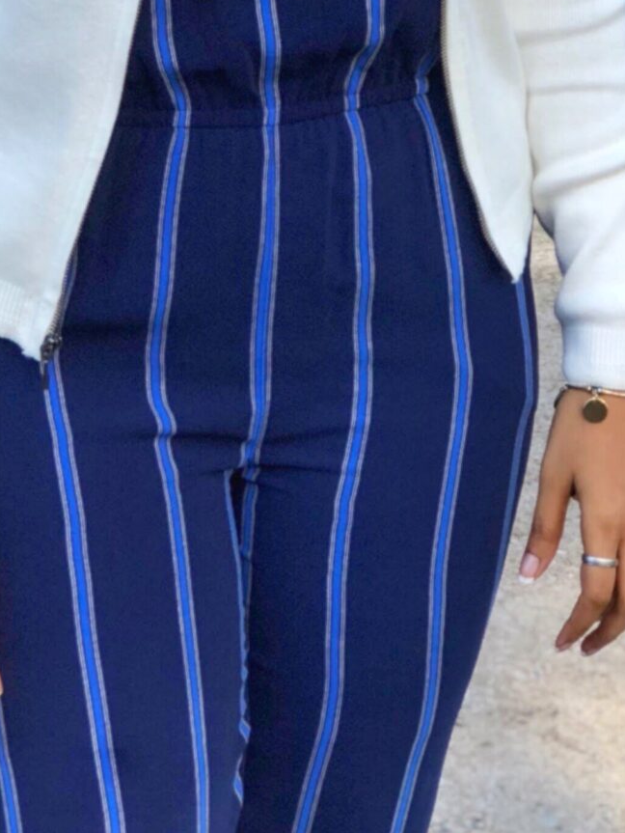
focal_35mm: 169
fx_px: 4065
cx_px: 229
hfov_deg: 8.8
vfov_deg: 11.4
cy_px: -293
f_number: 2.8
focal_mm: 6.6
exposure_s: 1/120
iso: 50
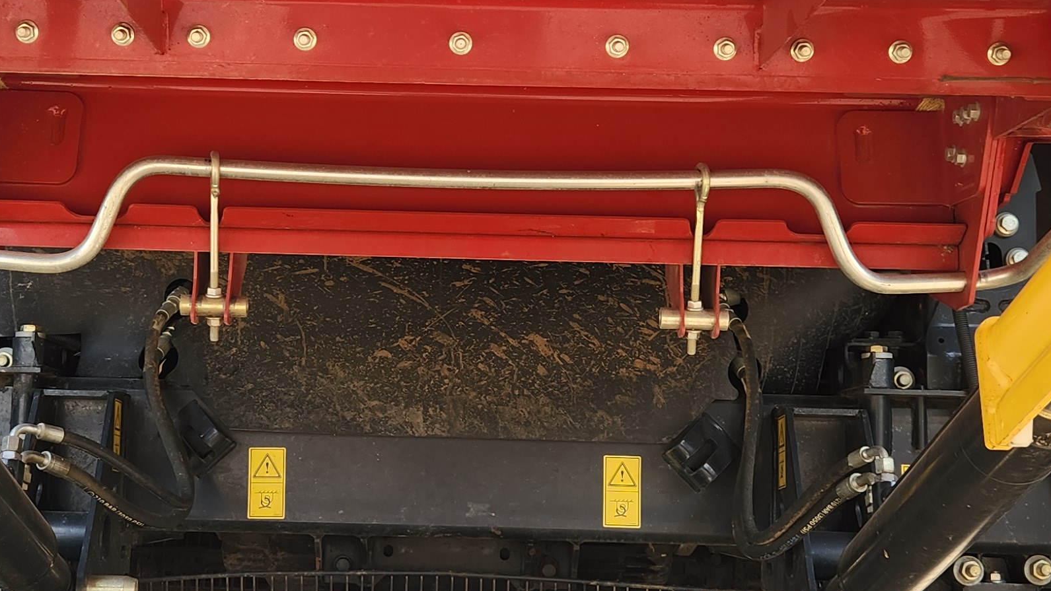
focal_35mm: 63
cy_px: 322
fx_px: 1756
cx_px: 393
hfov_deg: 33.2
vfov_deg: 19.1
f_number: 1.8
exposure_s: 1/180
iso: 25
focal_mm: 5.4
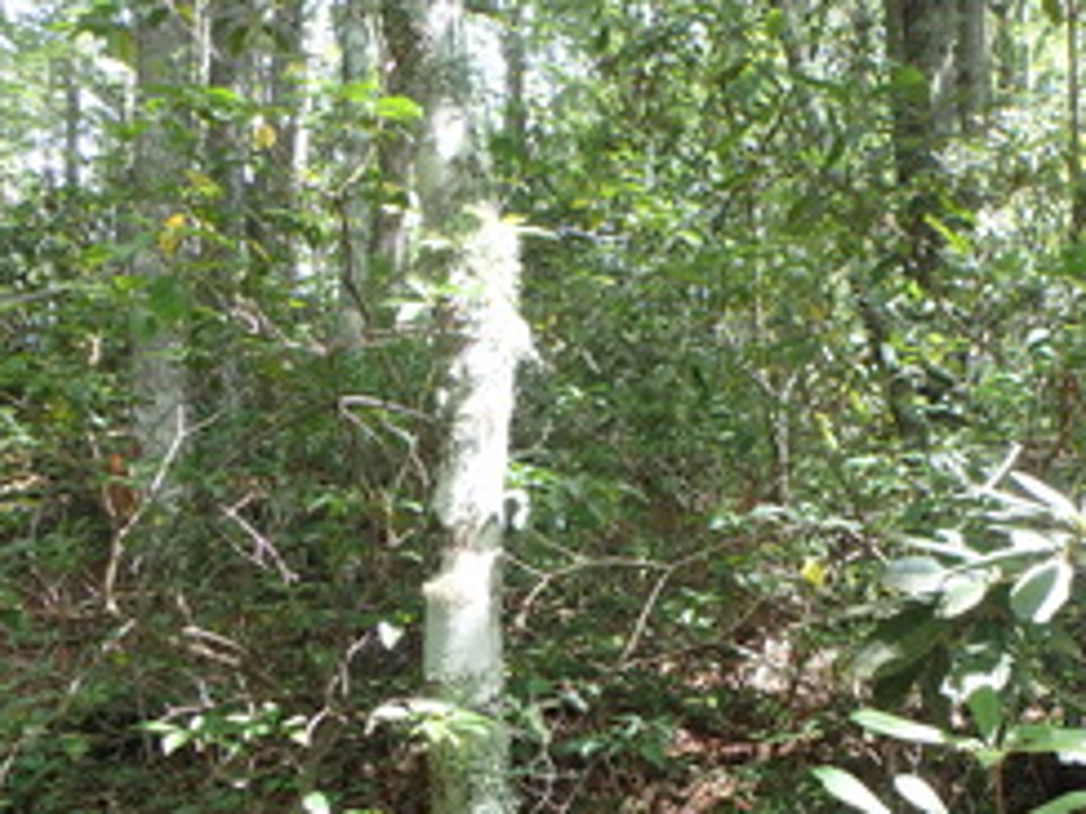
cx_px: 823
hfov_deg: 42.4
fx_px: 1349
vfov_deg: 32.9
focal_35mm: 43
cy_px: 612
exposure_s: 1/60
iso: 200
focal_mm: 3.7
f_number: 3.5
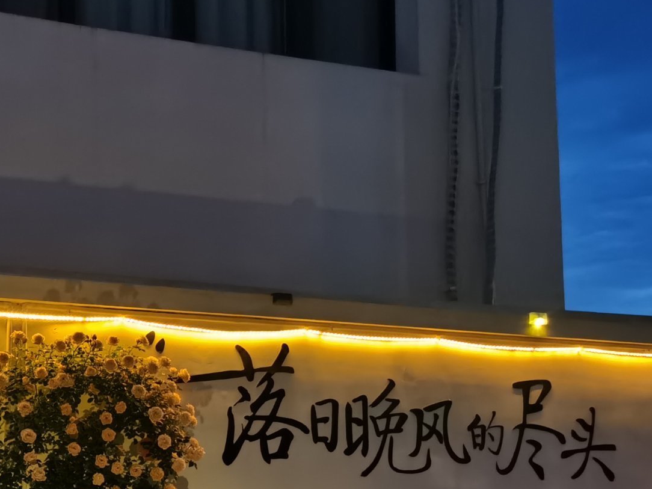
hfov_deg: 27.5
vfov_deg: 21.3
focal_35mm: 68
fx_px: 1281
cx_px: 57
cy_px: 416
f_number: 1.6
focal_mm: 5.56
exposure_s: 1/50
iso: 800
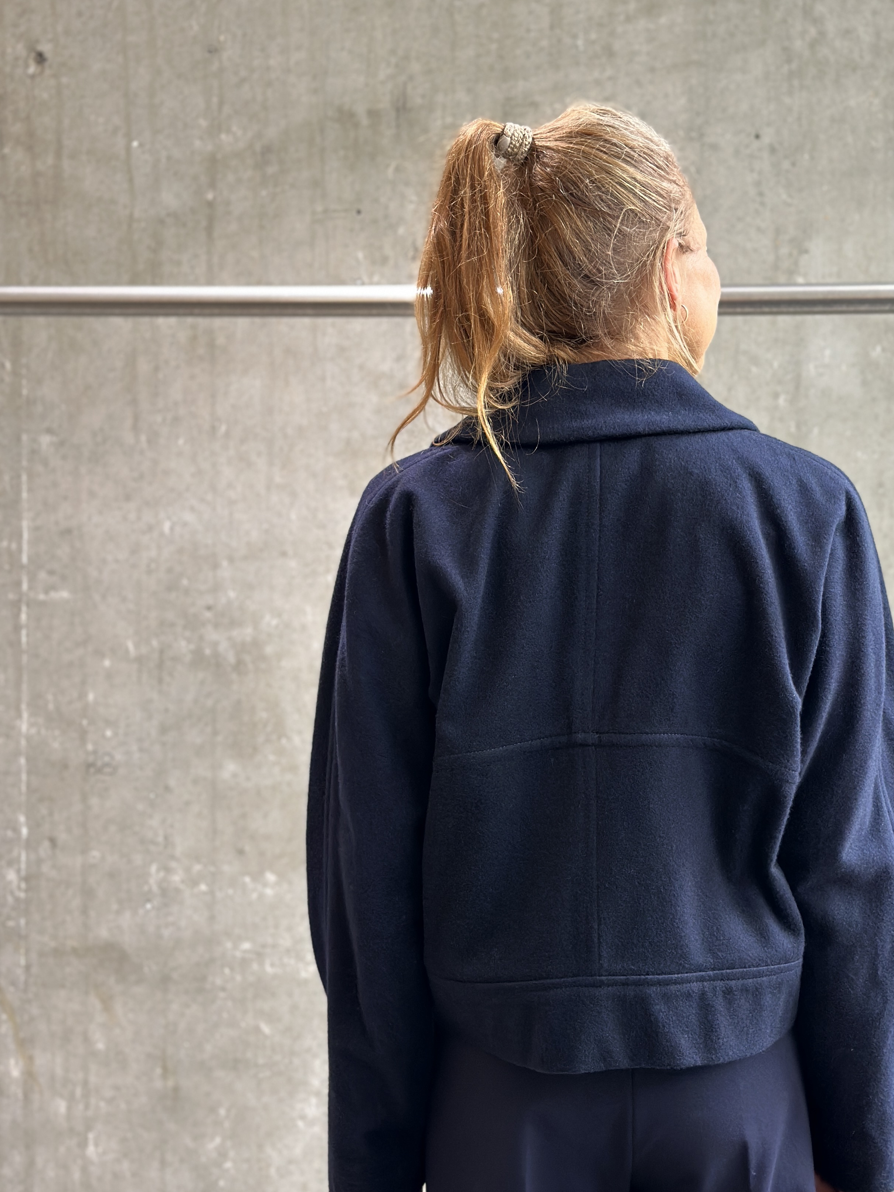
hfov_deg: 24.4
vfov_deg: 32.1
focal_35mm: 60
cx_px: 553
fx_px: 2066
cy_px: 694
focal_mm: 6.86
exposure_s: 1/79
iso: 125
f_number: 1.78
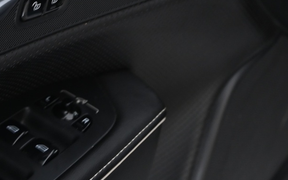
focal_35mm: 103
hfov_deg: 20.0
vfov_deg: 12.3
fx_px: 808
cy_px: -60
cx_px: 65
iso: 1250
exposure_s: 1/10
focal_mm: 38
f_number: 4
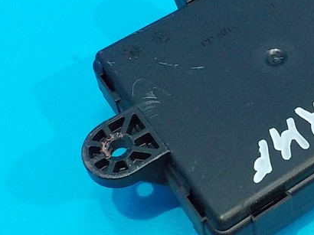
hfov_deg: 25.5
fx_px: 680
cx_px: 256
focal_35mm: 75
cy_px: 70
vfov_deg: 19.5
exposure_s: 1/60
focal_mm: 4.1
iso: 800
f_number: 3.3
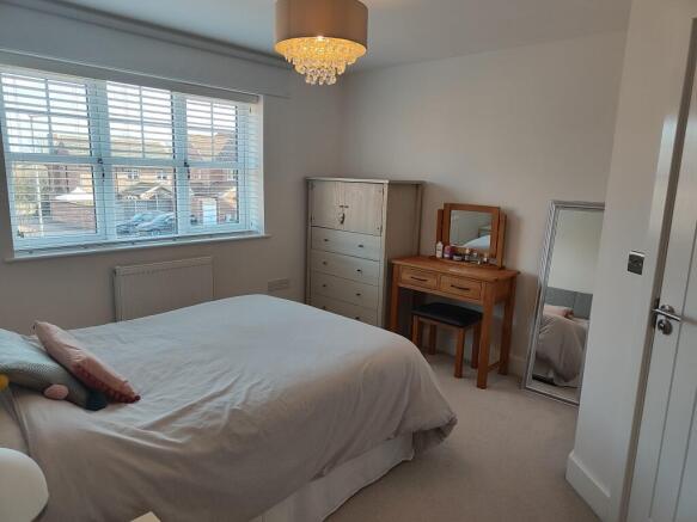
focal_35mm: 23
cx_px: 348
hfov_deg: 73.9
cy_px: 261
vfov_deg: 58.9
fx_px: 463
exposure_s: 1/100
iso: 95
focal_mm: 5.59
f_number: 1.88
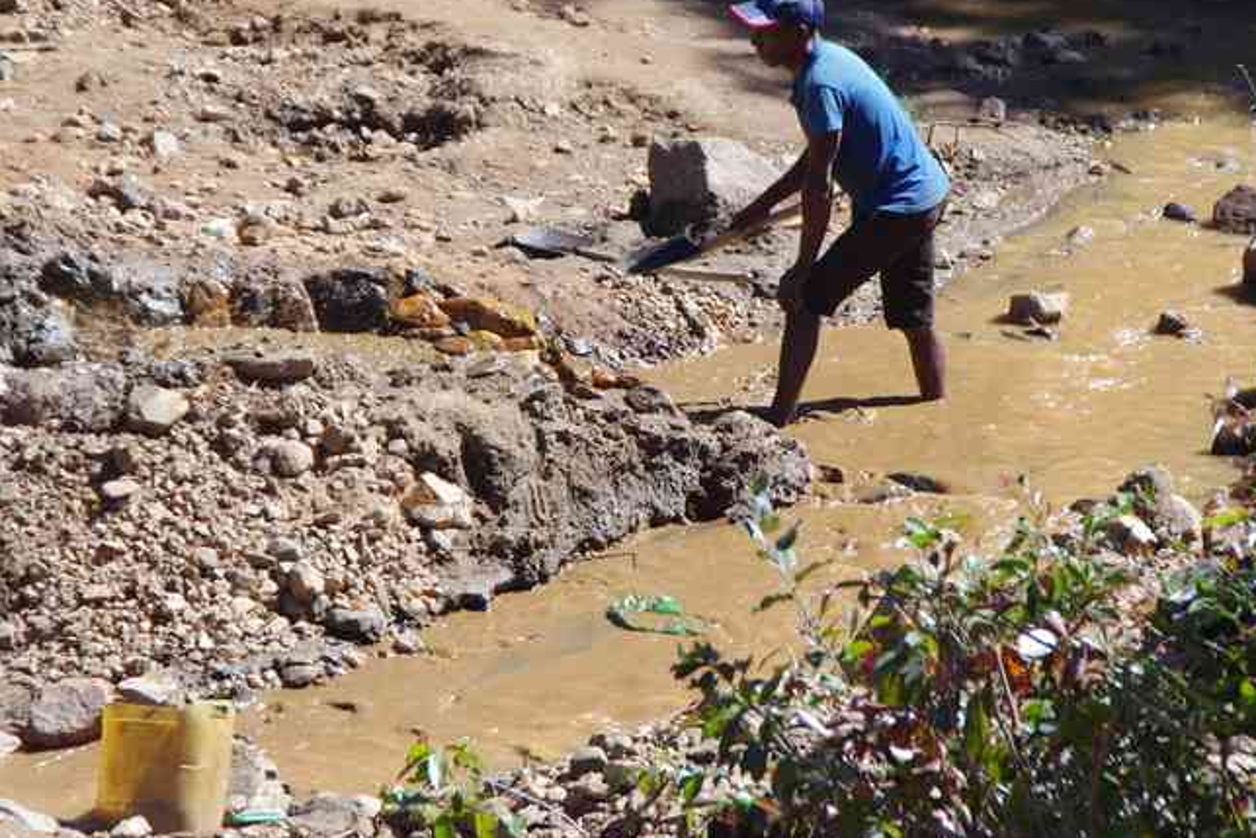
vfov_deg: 4.5
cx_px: 692
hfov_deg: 6.8
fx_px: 10573
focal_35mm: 303
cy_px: 230
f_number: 9
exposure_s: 1/200
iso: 400
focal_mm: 130
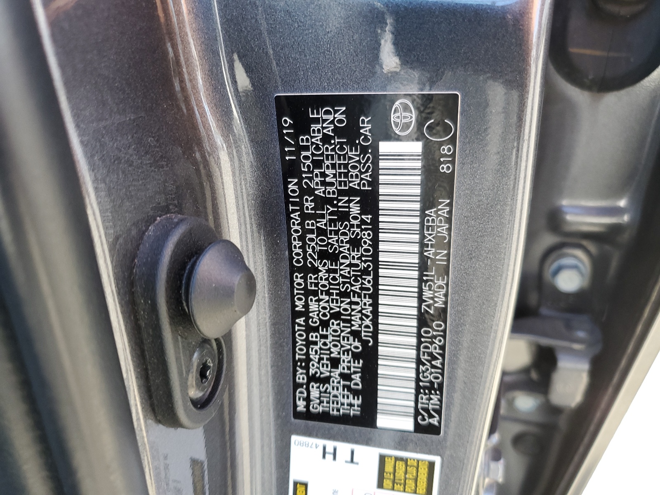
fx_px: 496
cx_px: 330
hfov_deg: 67.3
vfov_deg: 53.1
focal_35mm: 26
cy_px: 248
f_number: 1.5
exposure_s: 1/120
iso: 69
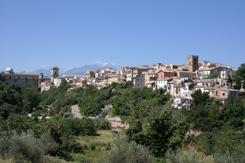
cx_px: 122
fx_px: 293
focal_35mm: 43
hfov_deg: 45.4
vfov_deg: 31.2
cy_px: 82
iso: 100
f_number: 7.1
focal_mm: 28
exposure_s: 1/320
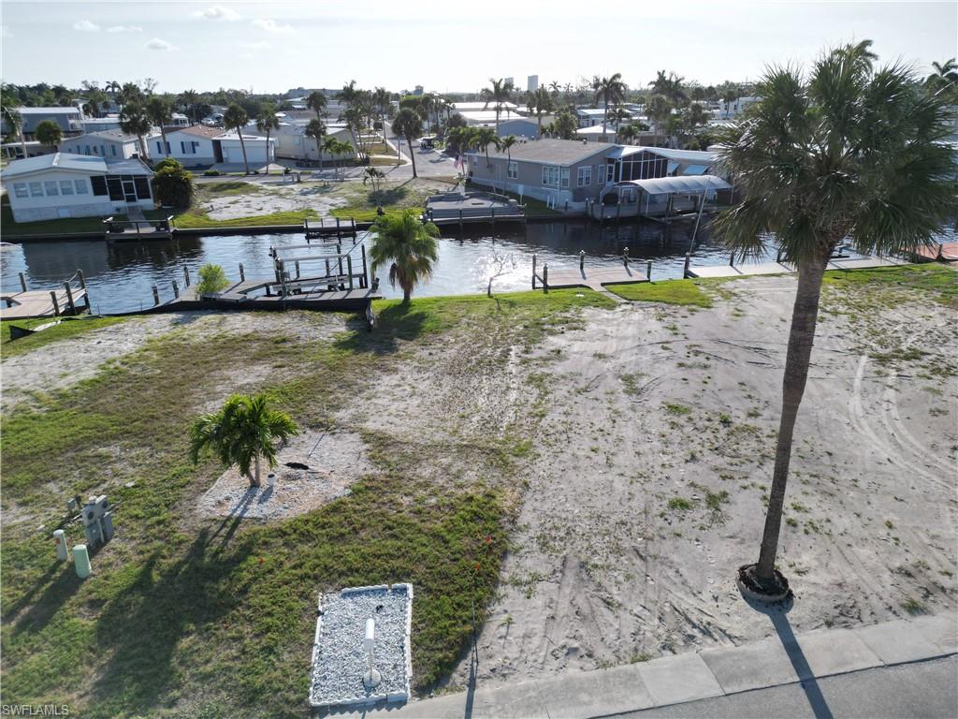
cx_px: 479
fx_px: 664
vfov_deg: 56.8
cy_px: 360
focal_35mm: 24
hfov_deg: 71.6
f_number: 1.7
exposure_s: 1/5000
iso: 150
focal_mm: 6.72
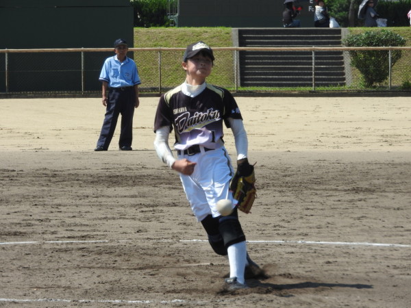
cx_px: 206
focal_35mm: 250
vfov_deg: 5.9
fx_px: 2968
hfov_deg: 7.9
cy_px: 154
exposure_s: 1/400
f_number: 5.5
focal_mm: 44.8
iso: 100
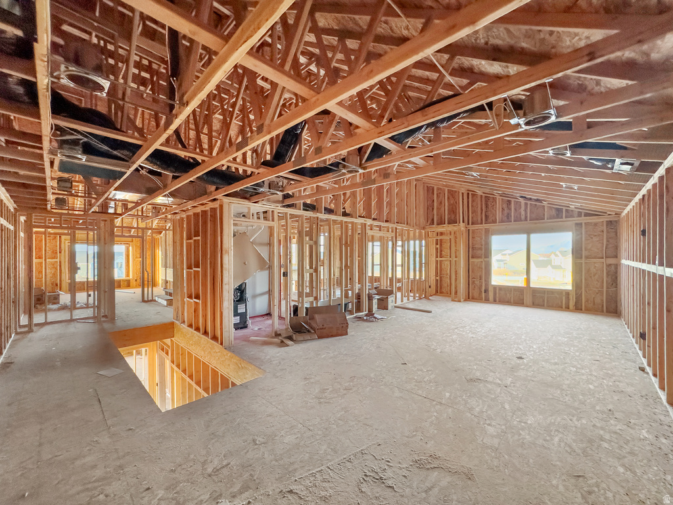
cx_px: 336
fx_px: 272
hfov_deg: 102.1
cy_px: 252
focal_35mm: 14
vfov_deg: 85.7
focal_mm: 2.22
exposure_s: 1/90
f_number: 2.2
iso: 320
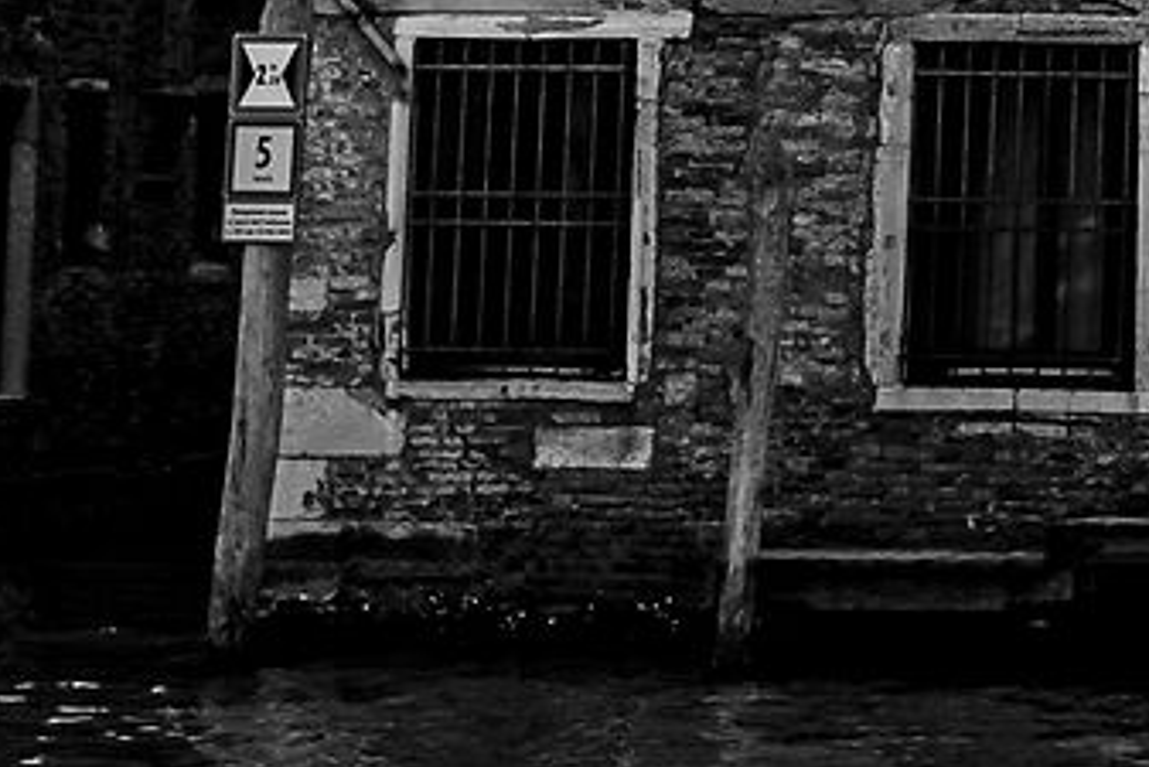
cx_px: 2680
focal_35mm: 249
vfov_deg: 5.3
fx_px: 7950
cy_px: -1077
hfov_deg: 7.7
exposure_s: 1/250
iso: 320
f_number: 8
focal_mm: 23
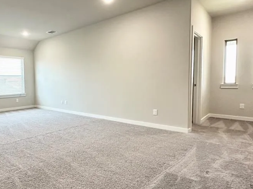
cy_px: 88
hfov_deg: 73.5
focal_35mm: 22
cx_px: 79
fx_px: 161
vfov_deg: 61.0
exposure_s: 1/120
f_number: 2.2
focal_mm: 2.22
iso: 250
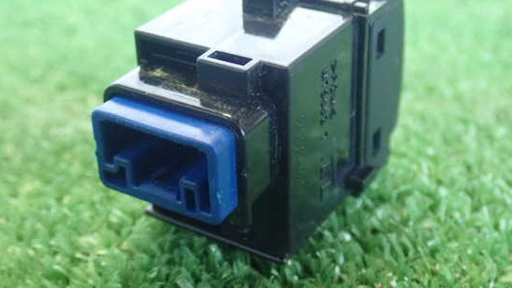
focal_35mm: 59
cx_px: 250
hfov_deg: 35.5
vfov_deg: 20.3
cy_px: 96
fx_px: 801
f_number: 3.2
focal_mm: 8.99
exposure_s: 1/50
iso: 1250
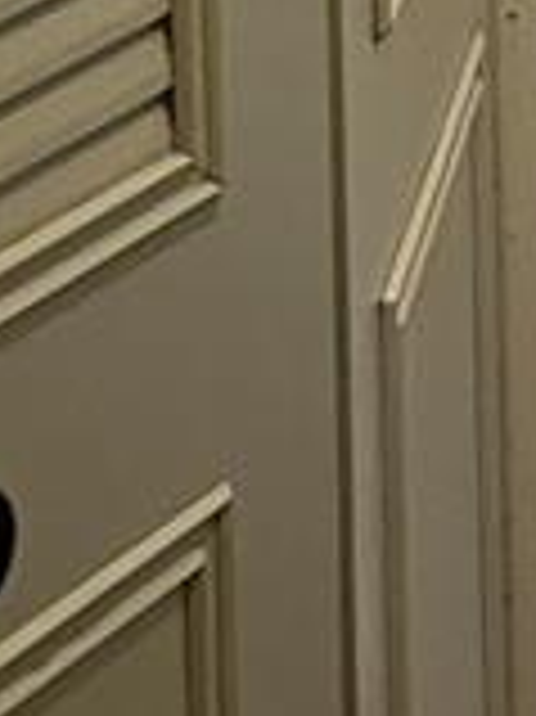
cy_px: -883
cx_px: 1914
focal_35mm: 196
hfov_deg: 6.5
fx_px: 4052
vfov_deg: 9.2
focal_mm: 5.1
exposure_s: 1/60
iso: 160
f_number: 1.6
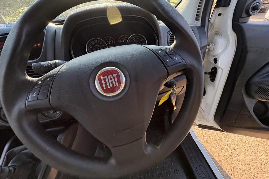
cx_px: 134
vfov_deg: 76.9
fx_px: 112
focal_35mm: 15
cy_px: 77
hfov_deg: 100.4
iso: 125
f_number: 2.2
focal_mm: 2.22
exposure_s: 1/122
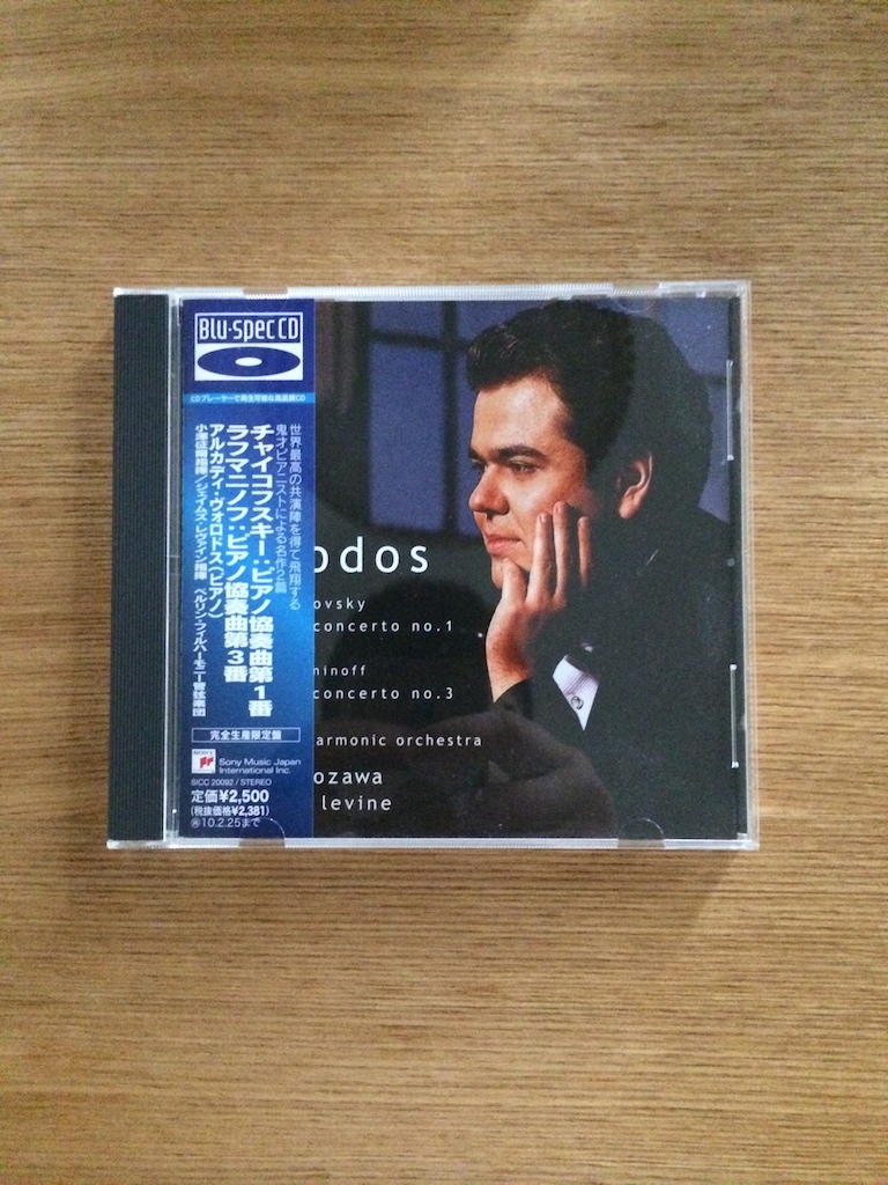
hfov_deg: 46.8
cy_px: 592
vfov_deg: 60.0
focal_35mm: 30
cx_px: 444
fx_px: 1026
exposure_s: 1/15
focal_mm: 4.12
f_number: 2.2
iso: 1000
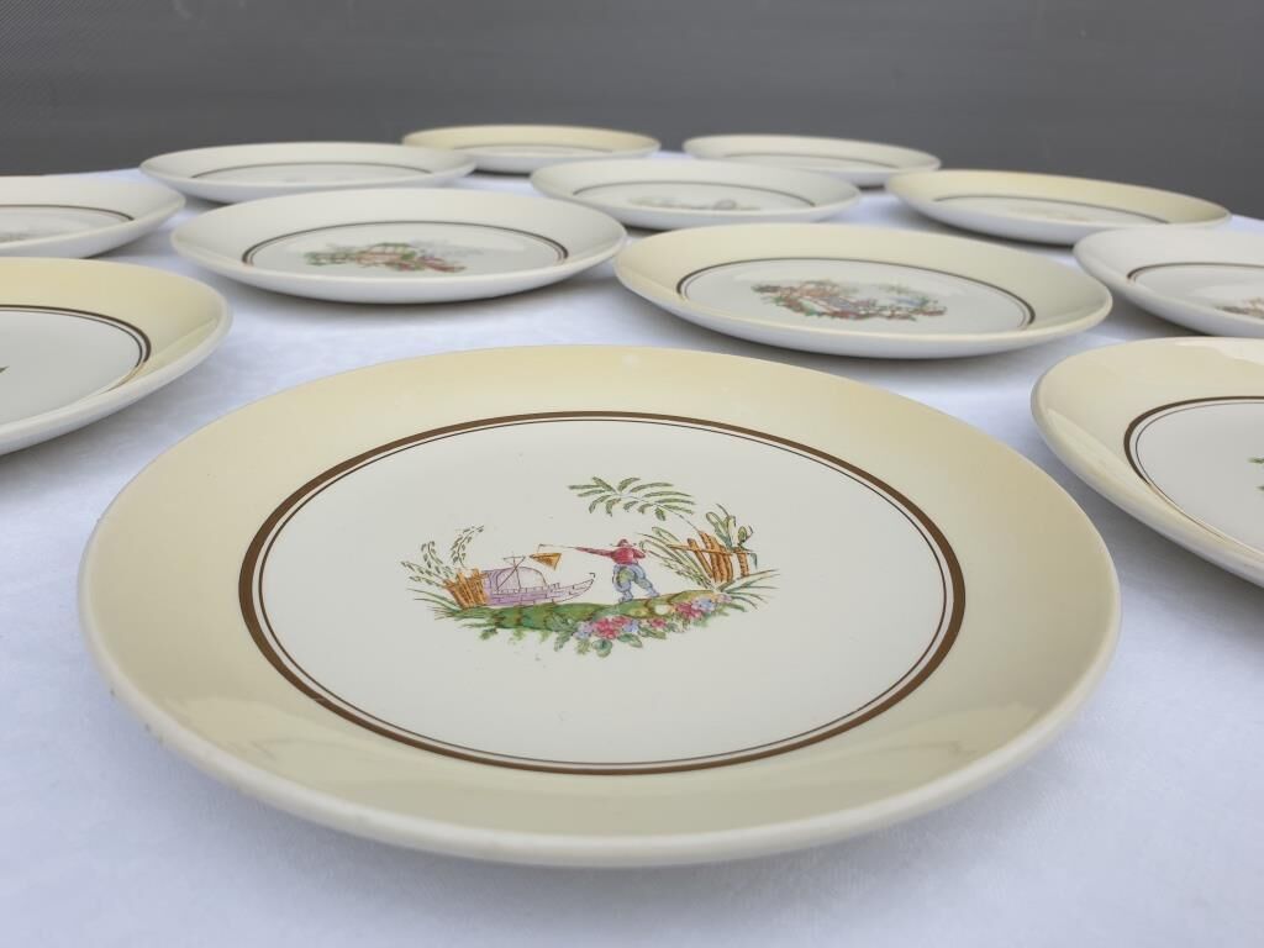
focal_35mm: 26
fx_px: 949
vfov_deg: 53.1
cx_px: 632
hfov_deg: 67.3
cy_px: 474
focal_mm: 4.3
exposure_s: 1/106
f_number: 2.4
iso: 50
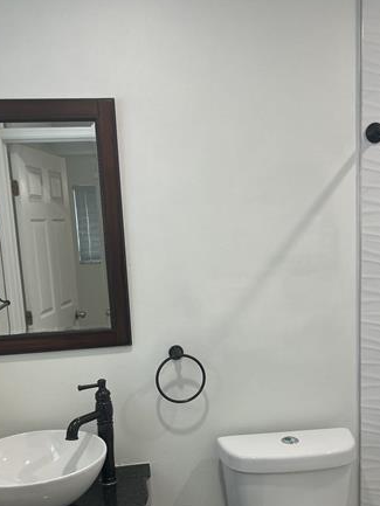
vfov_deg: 50.7
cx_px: 193
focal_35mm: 36
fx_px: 527
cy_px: 321
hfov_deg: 39.7
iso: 80
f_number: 1.5
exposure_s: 1/120
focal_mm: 5.7
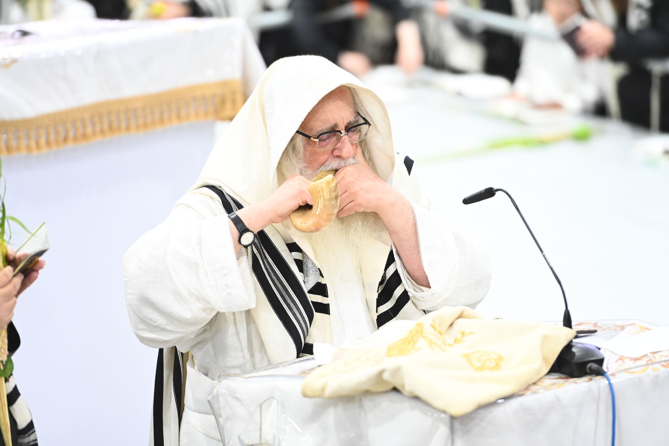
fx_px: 3716
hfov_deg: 10.3
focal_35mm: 200
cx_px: 334
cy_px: 223
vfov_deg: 6.9
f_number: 4.5
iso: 2000
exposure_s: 1/125
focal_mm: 200
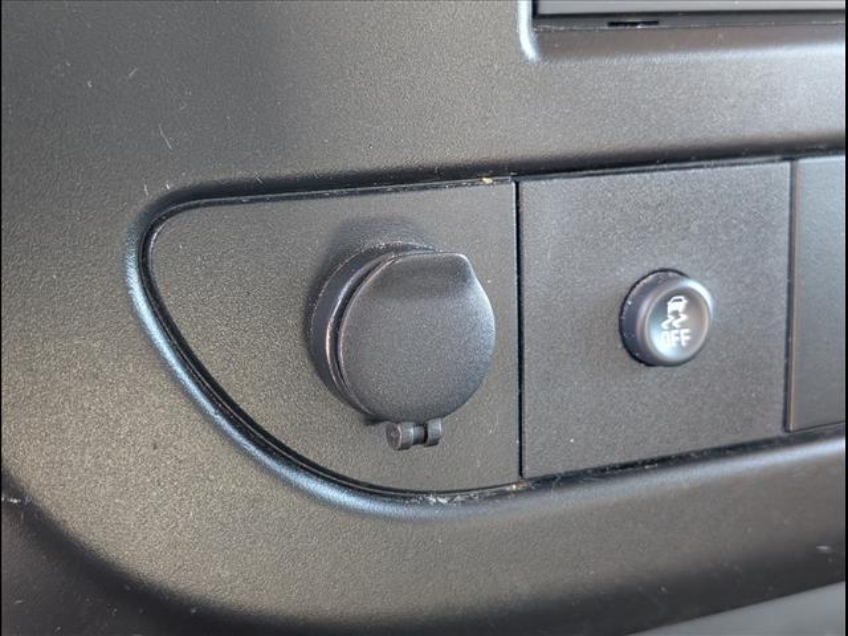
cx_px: 424
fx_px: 1200
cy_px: 318
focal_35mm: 49
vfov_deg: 29.7
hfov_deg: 38.9
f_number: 1.68
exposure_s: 1/172
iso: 834
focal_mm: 6.9
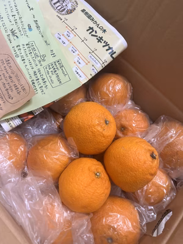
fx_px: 183
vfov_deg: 67.3
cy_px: 122
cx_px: 92
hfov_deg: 53.1
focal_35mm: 26
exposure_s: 1/100
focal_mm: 5.1
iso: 125
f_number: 1.6
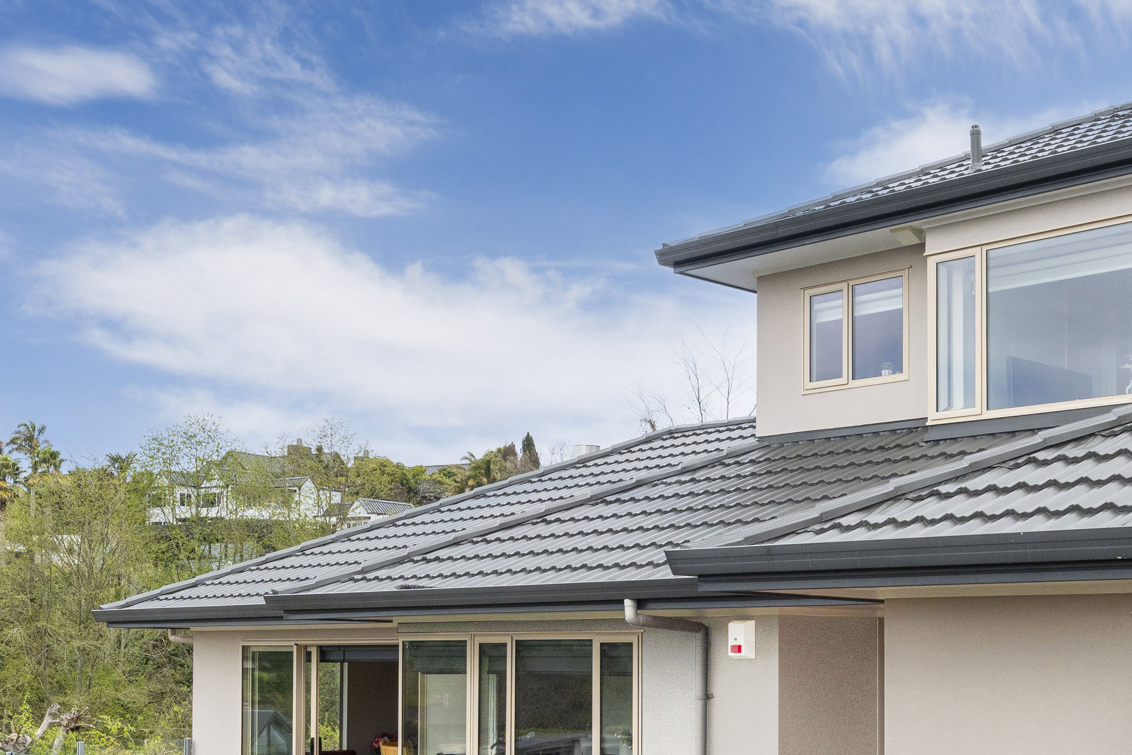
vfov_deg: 25.7
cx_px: 746
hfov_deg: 38.0
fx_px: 1625
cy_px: 594
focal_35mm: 52
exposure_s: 1/800
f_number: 9
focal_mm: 18.6
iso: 640
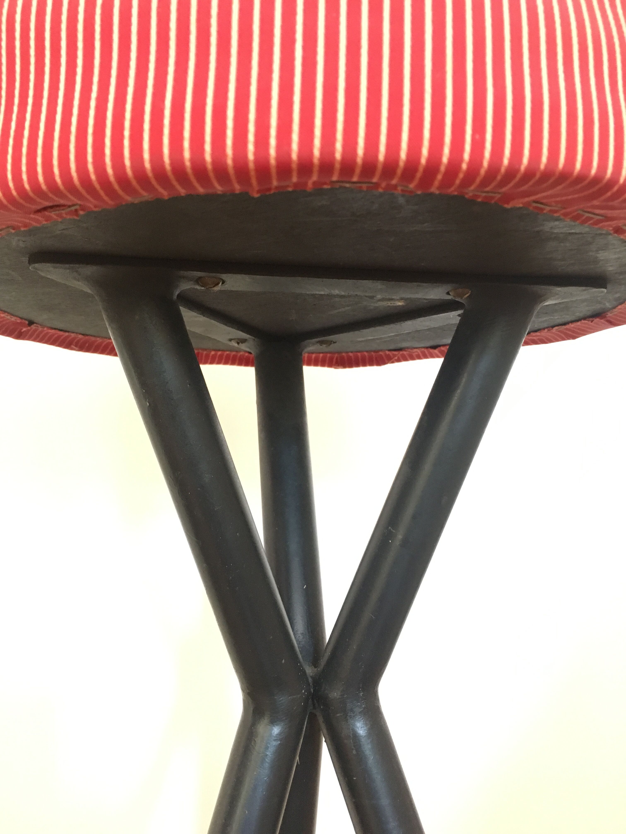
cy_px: 417
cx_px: 313
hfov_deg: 48.2
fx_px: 699
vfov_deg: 61.7
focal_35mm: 29
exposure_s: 1/25
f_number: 2.2
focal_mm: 4.15
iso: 200
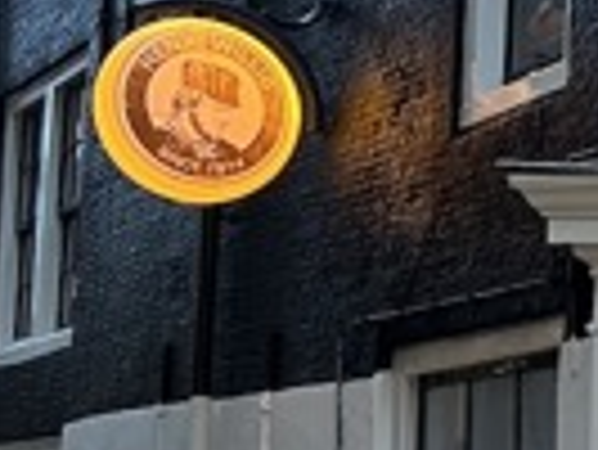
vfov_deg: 11.9
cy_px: 320
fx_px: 2161
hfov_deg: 13.5
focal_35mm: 125
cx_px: 1200
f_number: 1.5
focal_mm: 5.7
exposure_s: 1/50
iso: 200
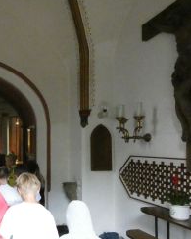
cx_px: 5
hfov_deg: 40.7
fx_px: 226
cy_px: 143
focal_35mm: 32
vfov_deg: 55.3
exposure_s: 1/125
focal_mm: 3.6
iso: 2500
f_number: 2.8
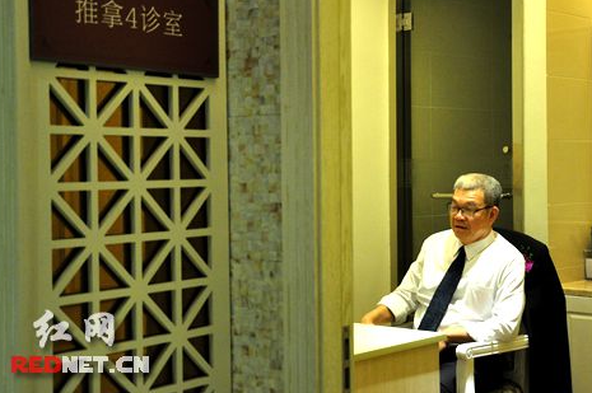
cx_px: 325
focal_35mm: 62
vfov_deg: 21.8
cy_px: 169
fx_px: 1018
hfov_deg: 32.4
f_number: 4.2
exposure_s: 1/15
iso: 1250
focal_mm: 32
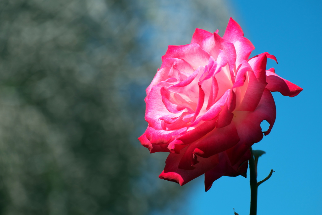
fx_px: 1717
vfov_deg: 7.1
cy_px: 108
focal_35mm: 192
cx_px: 161
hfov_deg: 10.7
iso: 200
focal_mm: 127.9
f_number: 6.4
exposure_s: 1/400
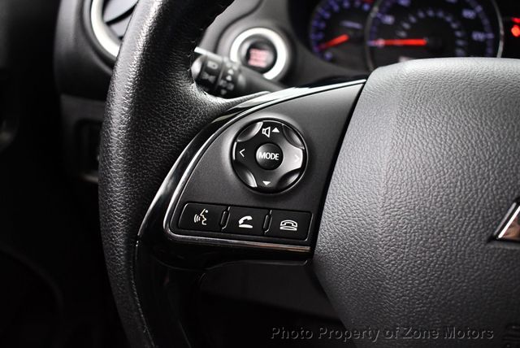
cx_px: 260
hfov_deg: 53.1
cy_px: 174
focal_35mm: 36
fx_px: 520
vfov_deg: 36.9
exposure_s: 1/80
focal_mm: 18
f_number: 3.5
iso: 3200
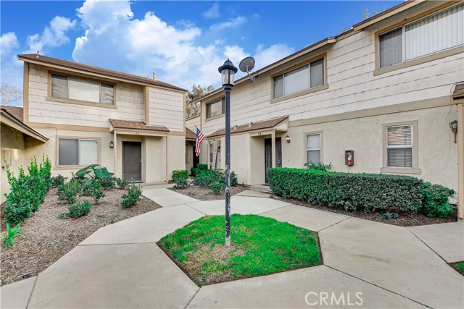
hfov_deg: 100.4
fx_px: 193
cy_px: 154
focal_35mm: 15
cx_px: 232
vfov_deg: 77.4
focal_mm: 10
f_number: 9
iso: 400
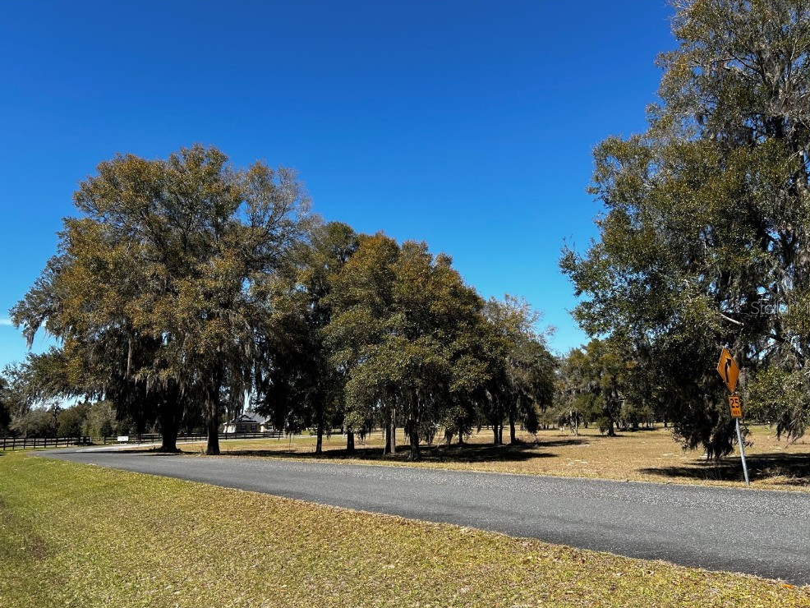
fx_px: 632
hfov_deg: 65.3
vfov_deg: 51.4
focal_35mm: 27
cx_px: 407
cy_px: 307
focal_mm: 5.7
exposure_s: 1/2632
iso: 50
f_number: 1.5
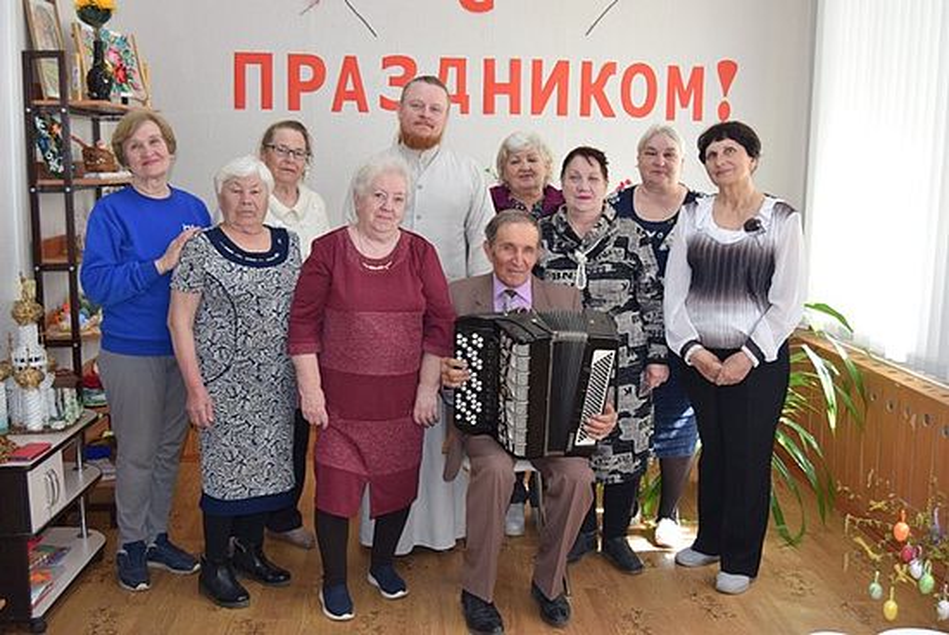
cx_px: 474
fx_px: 1029
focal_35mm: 39
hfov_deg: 49.5
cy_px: 318
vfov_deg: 34.3
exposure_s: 1/100
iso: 800
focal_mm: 26
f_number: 5
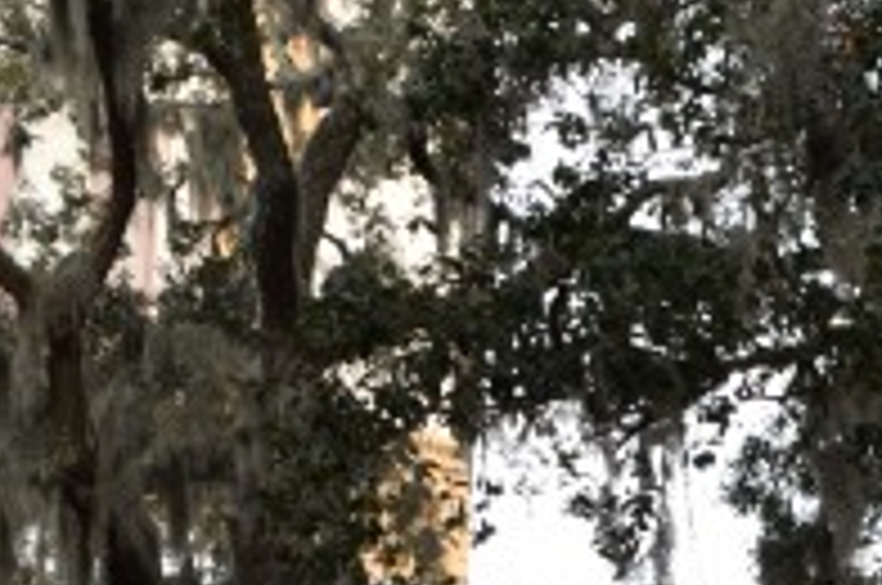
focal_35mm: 157
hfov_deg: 12.5
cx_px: 1274
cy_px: 994
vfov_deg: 8.4
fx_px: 3840
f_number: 4.5
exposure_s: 1/80
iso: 400
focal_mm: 20
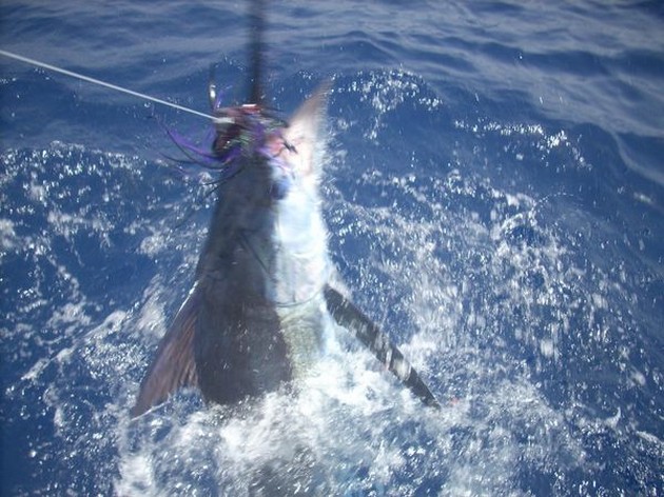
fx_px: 709
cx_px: 332
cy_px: 248
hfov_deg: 50.2
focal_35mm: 37
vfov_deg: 38.6
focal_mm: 6.2
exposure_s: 1/130
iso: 64
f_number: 5.6
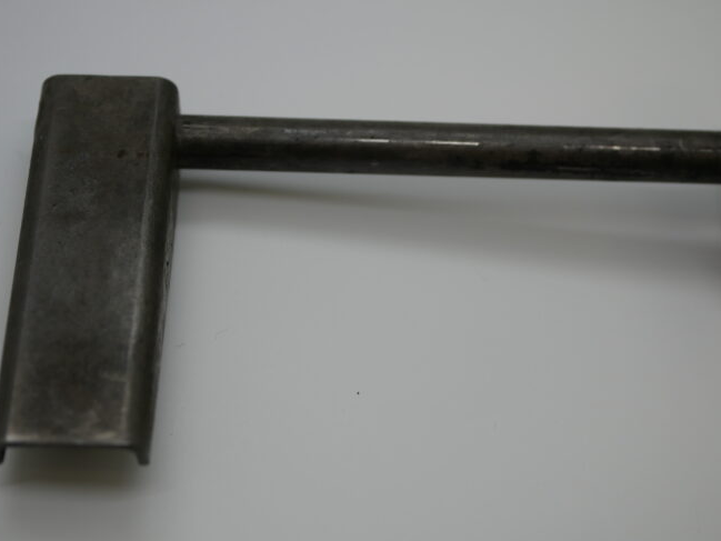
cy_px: 316
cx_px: 394
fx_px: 1542
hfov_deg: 26.3
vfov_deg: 19.9
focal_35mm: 74
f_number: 3.5
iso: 200
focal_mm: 30
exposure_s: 1/200
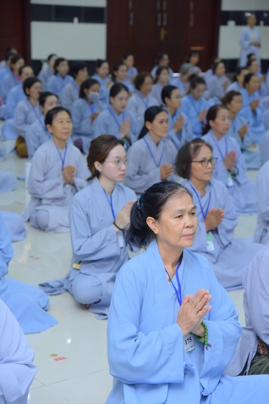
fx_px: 953
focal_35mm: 85
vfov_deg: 23.9
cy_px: 202
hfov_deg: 16.1
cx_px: 134
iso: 1250
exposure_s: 1/160
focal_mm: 85
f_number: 5.6
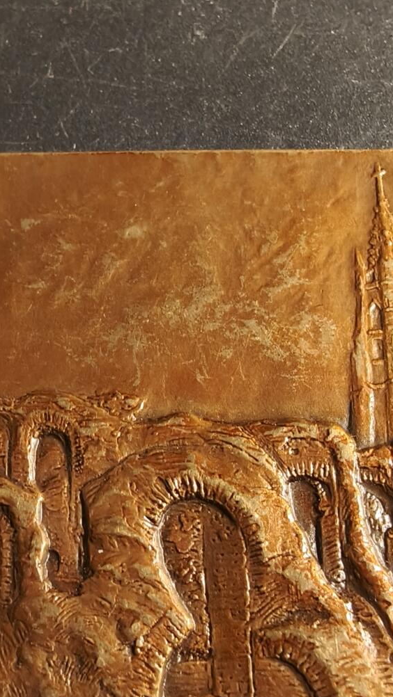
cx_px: 235
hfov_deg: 26.5
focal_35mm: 45
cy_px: 610
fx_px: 833
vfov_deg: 42.2
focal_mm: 2.32
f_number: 2
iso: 200
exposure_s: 1/63.9
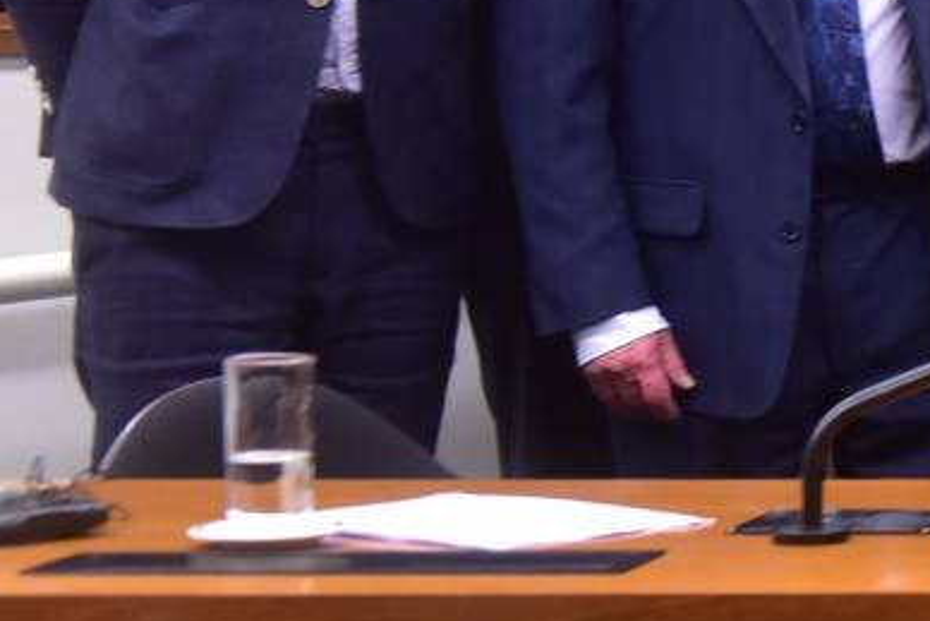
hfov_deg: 9.2
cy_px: -188
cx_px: 2116
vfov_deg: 6.7
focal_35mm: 204
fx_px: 5272
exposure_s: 1/160
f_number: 5
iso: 2000
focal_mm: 44
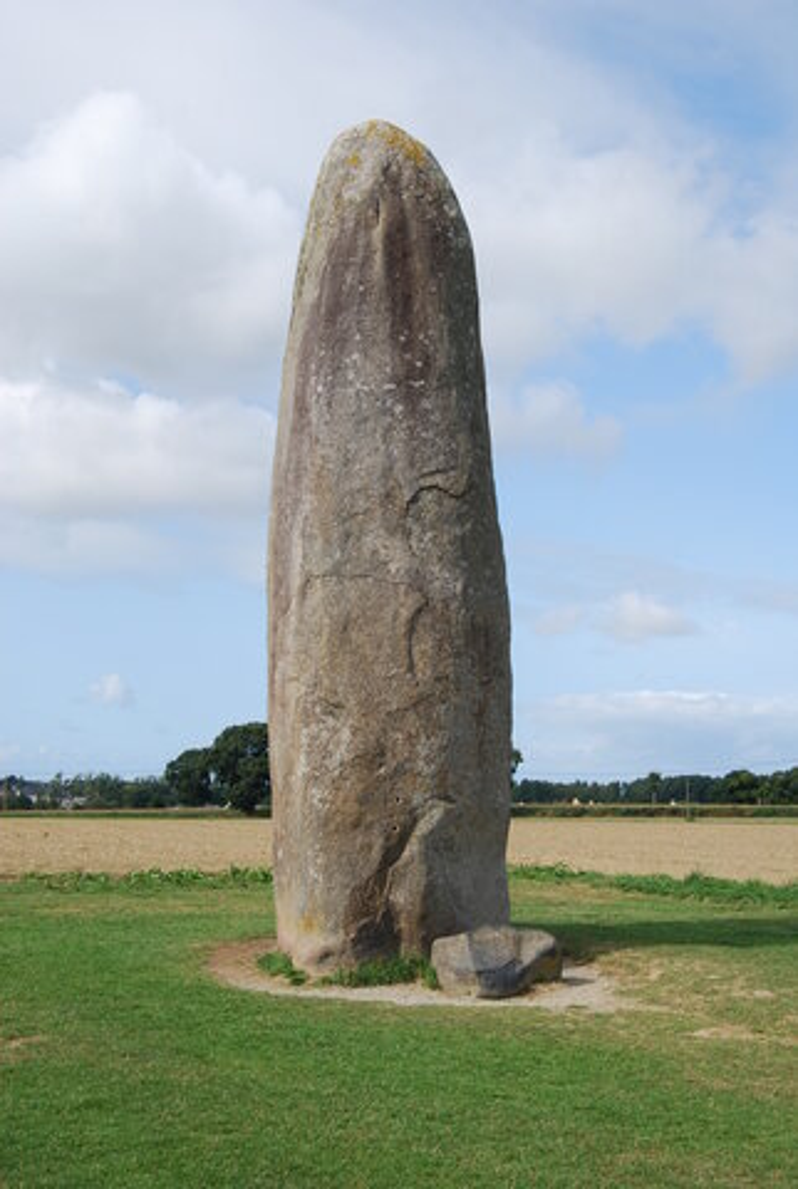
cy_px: 594
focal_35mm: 45
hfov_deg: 30.0
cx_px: 399
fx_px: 1490
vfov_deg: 43.5
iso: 100
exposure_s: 1/250
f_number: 8
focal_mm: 30
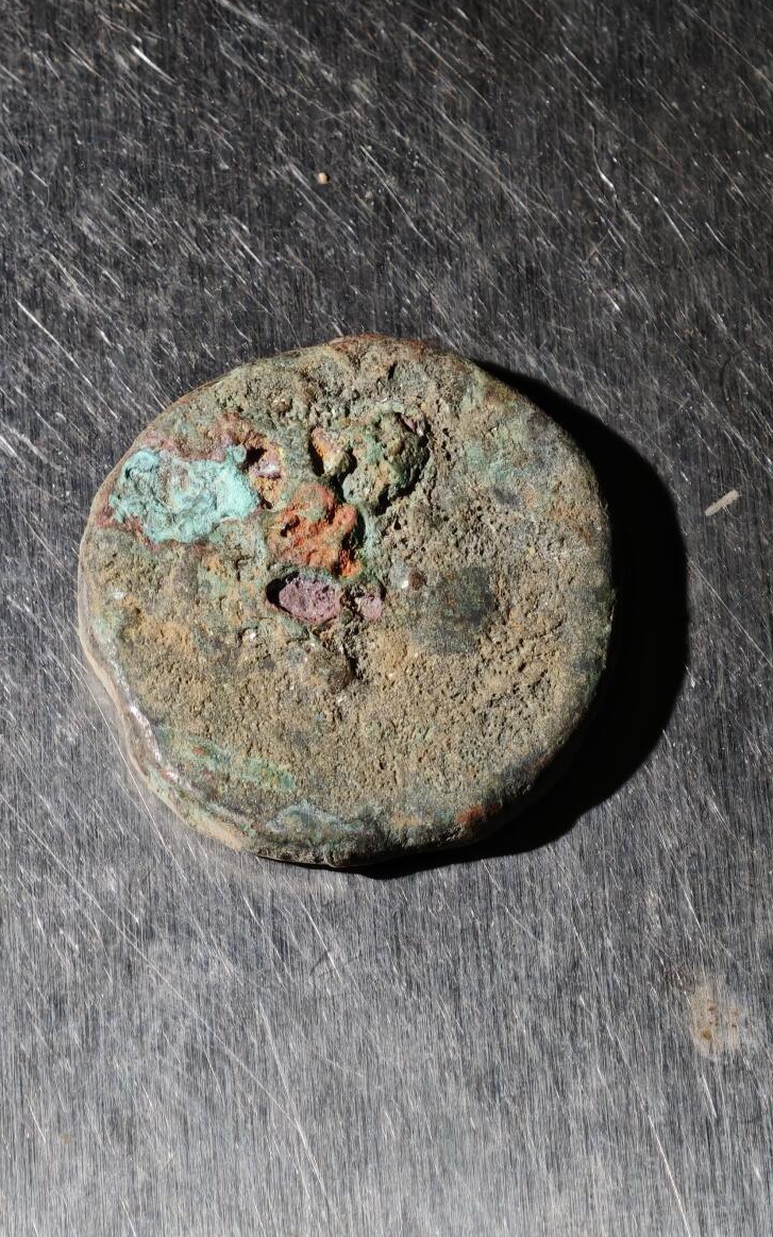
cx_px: 482
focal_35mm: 159
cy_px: 945
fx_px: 5362
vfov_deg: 13.1
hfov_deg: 8.2
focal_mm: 9
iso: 160
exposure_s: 1/100
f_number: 2
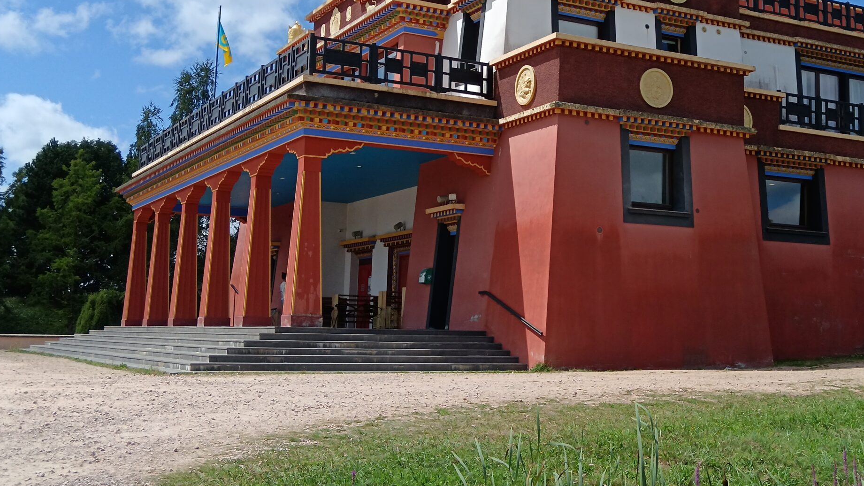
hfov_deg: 40.7
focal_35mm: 50
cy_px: 162
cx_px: 589
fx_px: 1145
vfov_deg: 23.8
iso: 103
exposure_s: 1/1264
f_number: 1.9
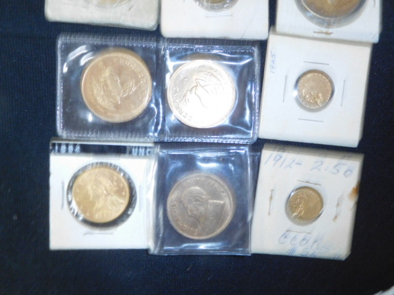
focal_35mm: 25
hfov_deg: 69.4
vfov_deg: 54.9
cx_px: 197
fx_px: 285
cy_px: 148
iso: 400
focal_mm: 4.5
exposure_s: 1/3
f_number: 6.8
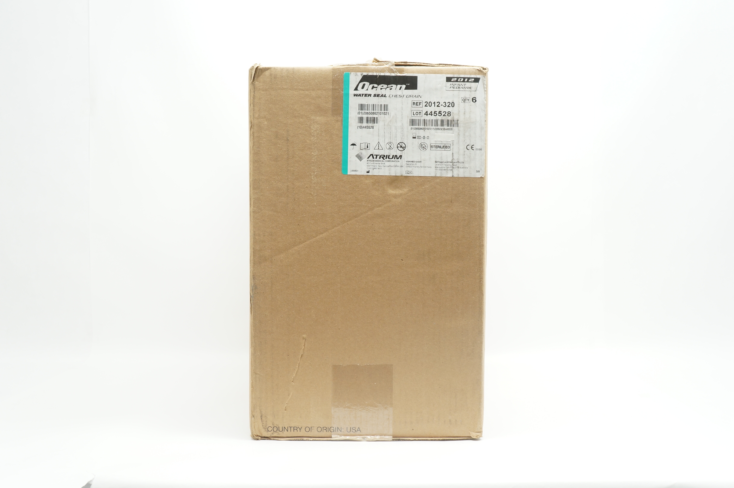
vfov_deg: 38.3
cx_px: 367
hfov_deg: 55.2
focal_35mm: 34
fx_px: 703
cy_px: 244
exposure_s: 1/25
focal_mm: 23
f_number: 6.3
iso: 400
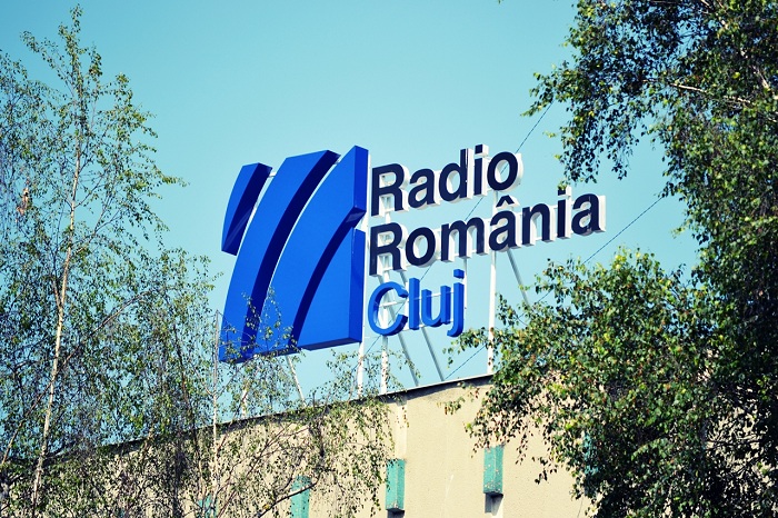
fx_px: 6156
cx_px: 389
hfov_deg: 7.2
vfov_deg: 4.8
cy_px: 259
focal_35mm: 285
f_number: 5.6
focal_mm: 190
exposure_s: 1/500
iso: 110
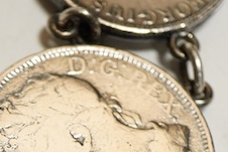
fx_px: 1134
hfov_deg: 11.4
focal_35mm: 179
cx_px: 38
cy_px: 242
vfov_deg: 7.5
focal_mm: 30
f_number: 3.5
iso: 1250
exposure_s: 1/125
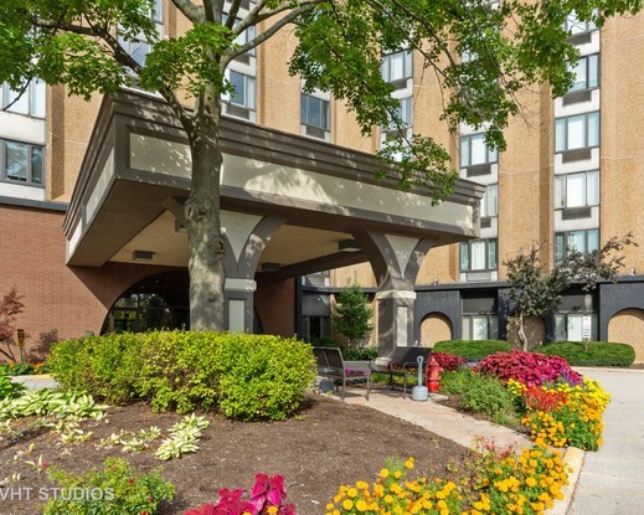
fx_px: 430
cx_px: 335
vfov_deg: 61.8
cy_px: 256
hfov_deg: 73.6
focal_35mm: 23
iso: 200
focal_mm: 13
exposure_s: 1/250
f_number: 9
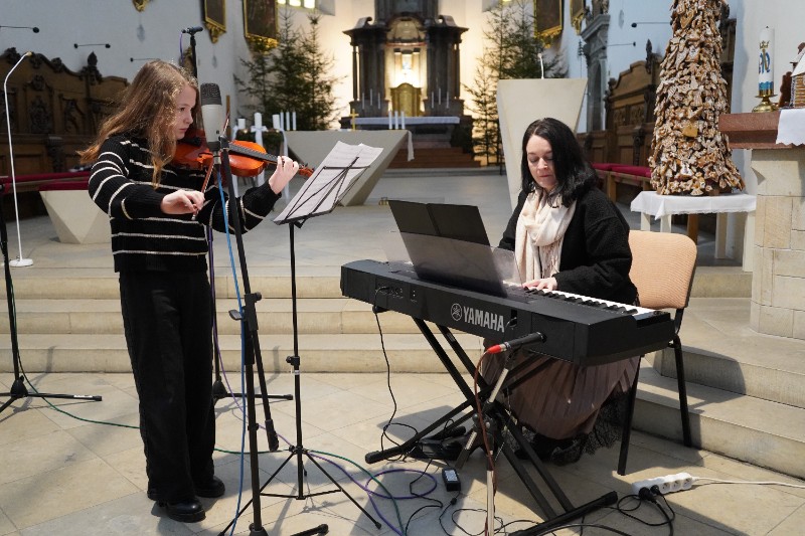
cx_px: 402
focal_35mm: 33
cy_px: 268
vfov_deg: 40.0
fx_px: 738
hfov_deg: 57.2
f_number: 4
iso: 6400
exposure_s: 1/100
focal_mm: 33
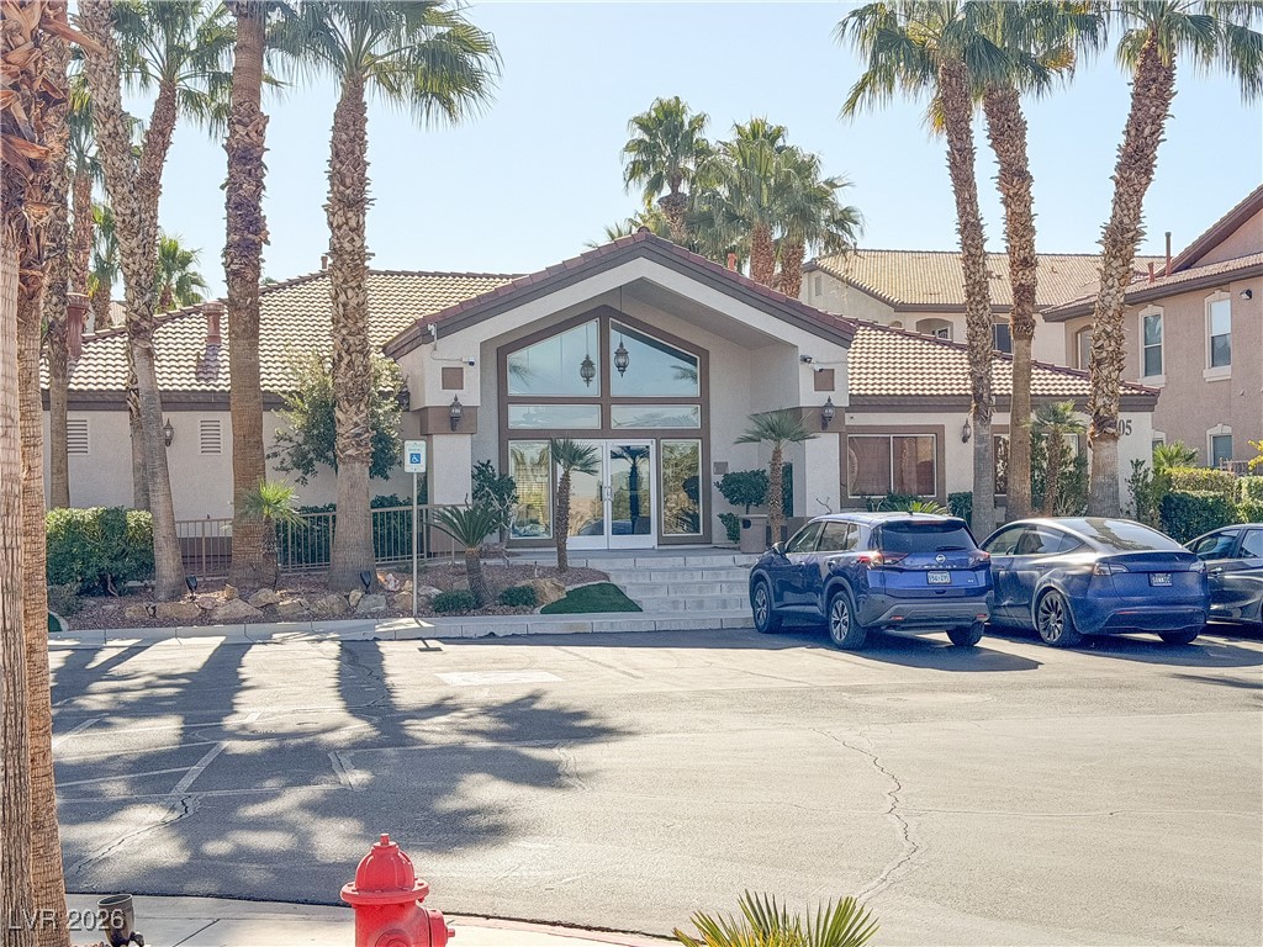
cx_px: 632
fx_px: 1751
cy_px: 474
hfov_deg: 39.7
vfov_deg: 30.3
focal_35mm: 48
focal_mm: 6.76
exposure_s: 1/4900
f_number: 1.8
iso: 64
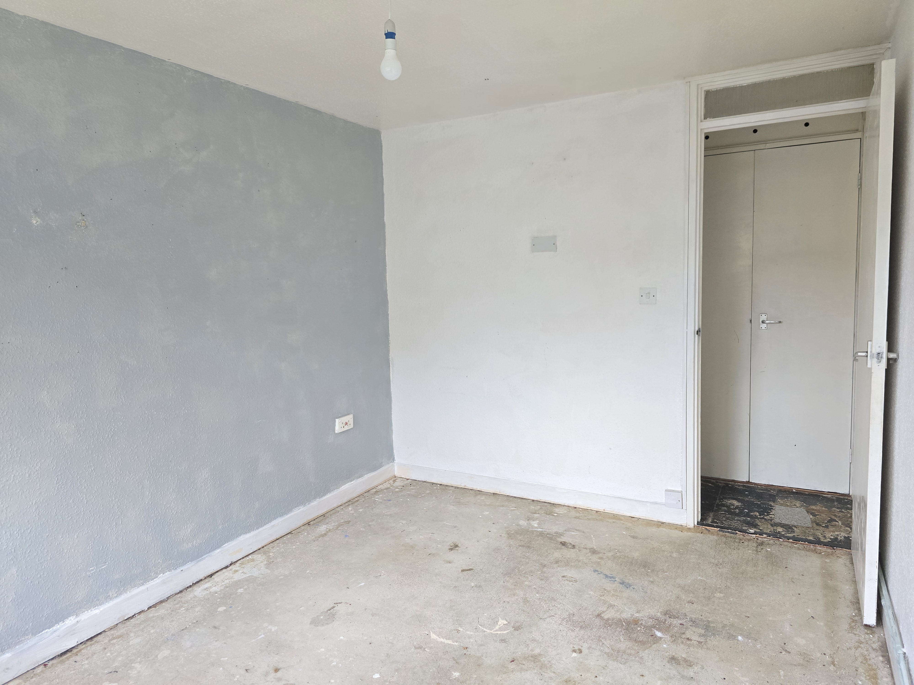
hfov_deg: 73.9
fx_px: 607
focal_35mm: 23
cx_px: 457
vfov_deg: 58.9
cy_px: 342
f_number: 1.7
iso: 400
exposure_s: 1/120
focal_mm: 6.3
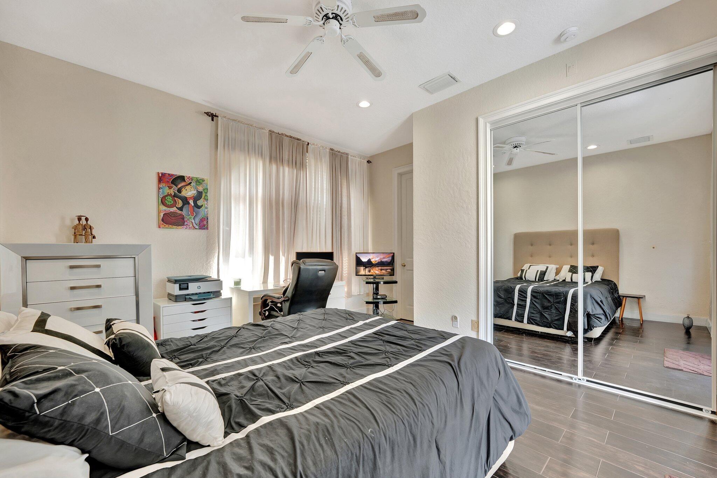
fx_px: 279
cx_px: 358
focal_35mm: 14
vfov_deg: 81.2
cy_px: 239
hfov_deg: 104.3
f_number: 8
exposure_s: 1/15
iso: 500
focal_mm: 14
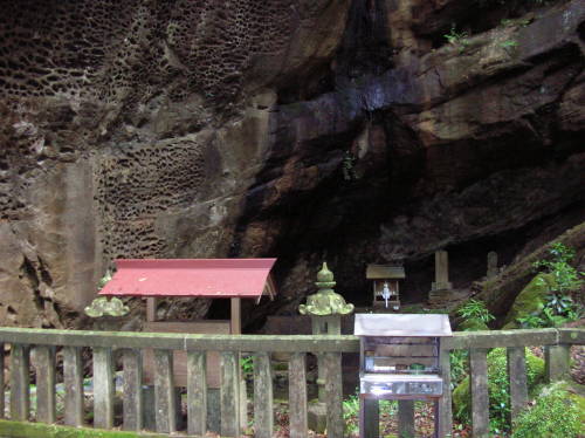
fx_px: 591
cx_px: 292
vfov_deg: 40.6
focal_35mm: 35
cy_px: 219
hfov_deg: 52.7
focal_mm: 5.8
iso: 200
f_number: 2.8
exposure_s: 1/60.1
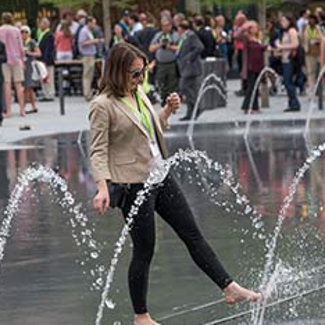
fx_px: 1455
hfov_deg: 12.7
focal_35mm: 137
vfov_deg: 12.7
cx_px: 108
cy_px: 185
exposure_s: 1/500
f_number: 2.8
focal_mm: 65
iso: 400
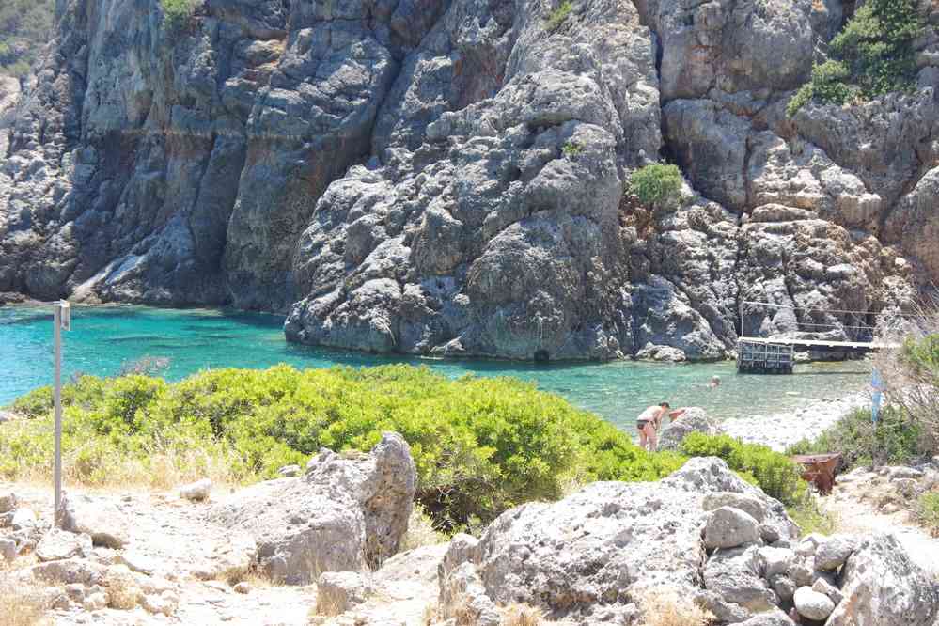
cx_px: 470
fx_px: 2739
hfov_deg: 19.5
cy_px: 313
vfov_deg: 13.0
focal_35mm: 105
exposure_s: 1/100
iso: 400
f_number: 8
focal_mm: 70
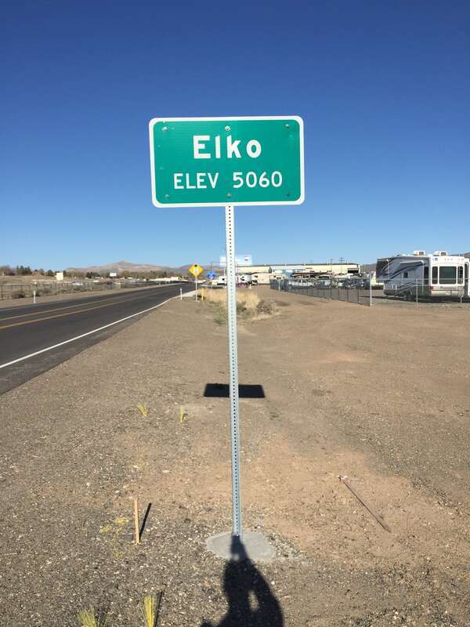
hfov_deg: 48.2
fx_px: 525
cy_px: 314
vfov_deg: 61.7
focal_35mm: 29
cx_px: 235
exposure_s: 1/3597
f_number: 2.2
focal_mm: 4.15
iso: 32
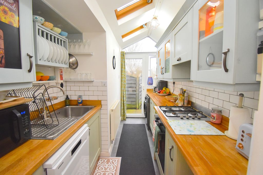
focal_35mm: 15
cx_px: 132
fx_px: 110
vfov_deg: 77.3
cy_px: 88
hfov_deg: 100.4
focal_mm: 10
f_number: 4.5
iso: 1000
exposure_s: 1/60
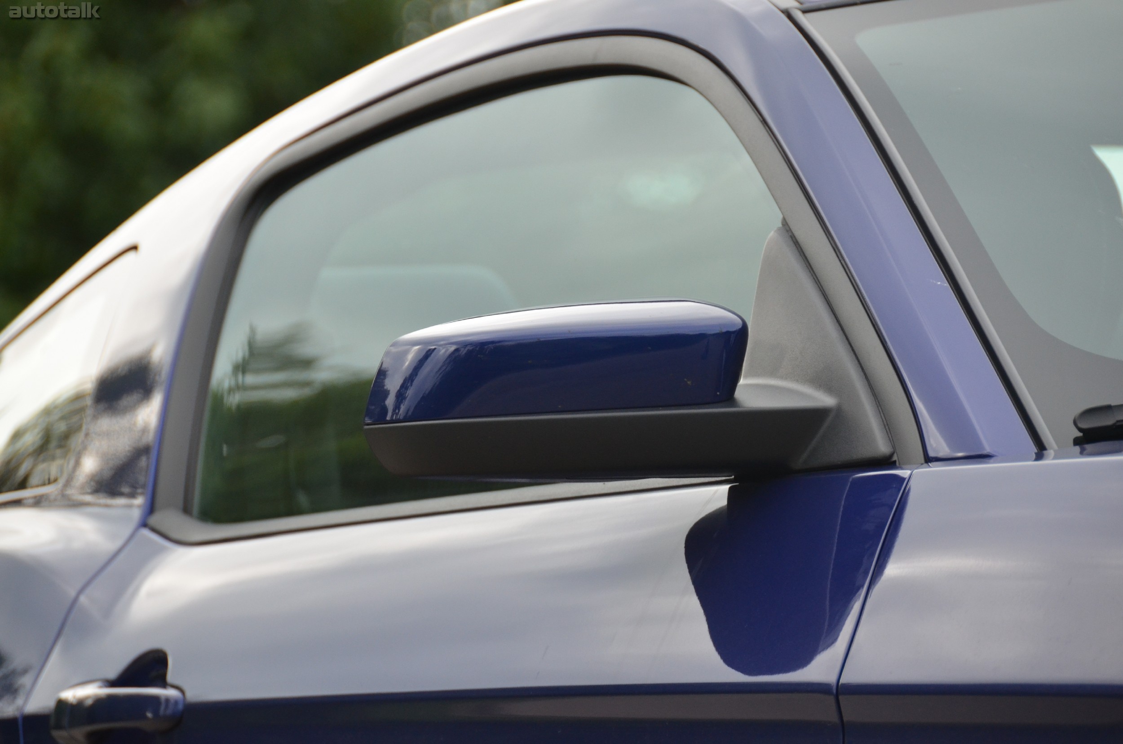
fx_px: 9339
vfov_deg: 4.6
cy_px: 372
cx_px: 562
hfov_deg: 6.9
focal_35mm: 300
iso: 800
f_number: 5.6
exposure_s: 1/800
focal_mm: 200
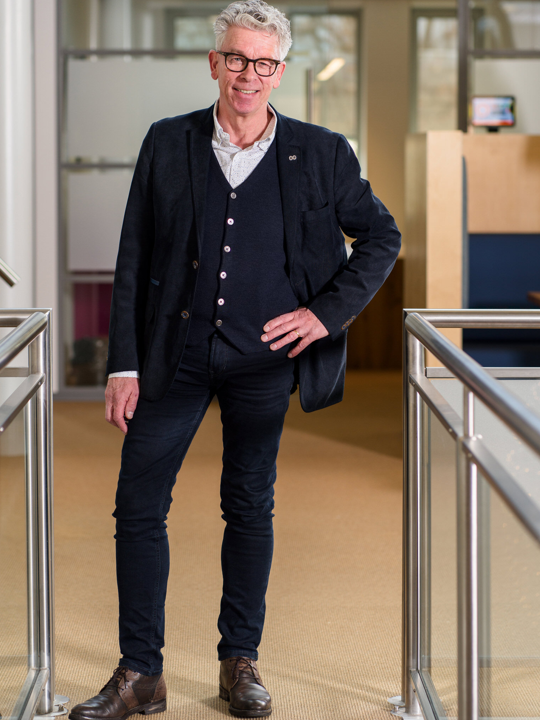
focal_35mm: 104
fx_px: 2163
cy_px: 310
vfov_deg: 18.9
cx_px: 270
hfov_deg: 14.2
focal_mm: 85
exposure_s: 1/125
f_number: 3.2
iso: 160
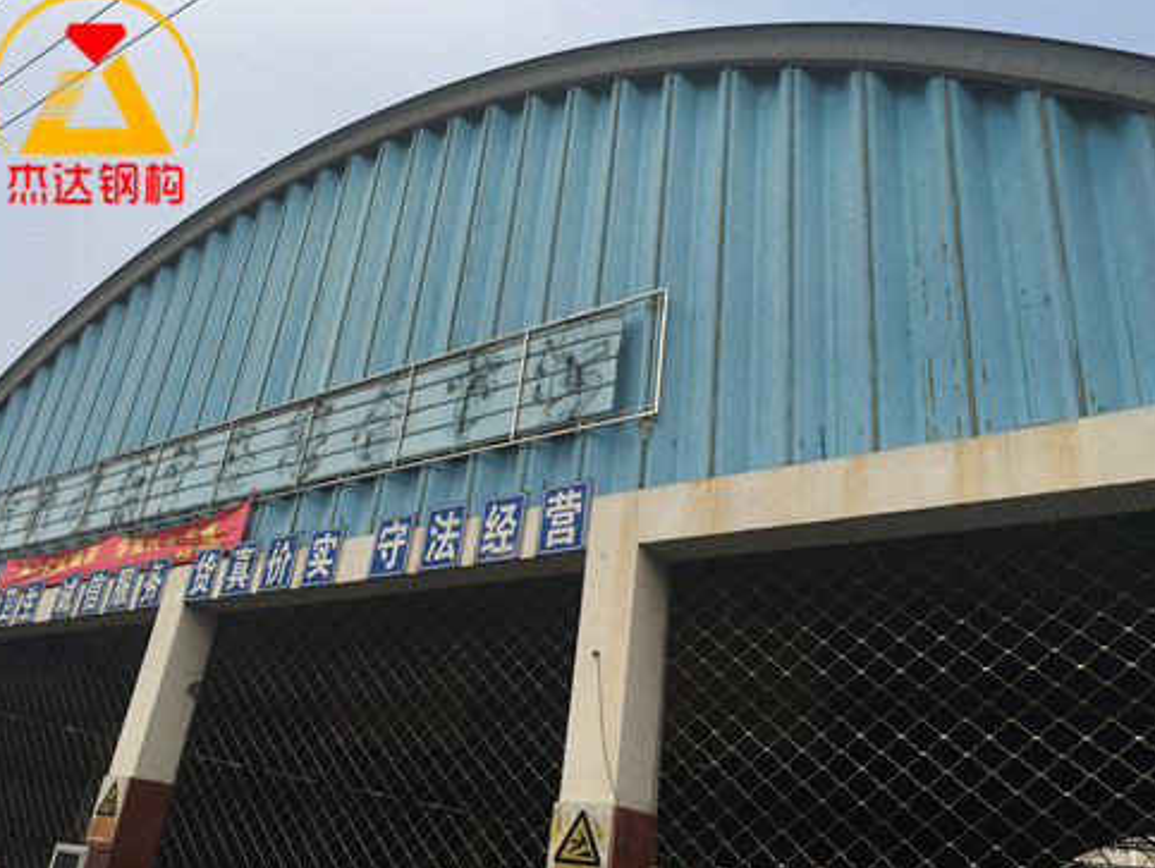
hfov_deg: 59.9
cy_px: 424
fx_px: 1002
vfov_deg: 46.8
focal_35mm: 30
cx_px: 567
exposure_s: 1/1399
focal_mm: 4.15
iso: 25
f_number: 2.2
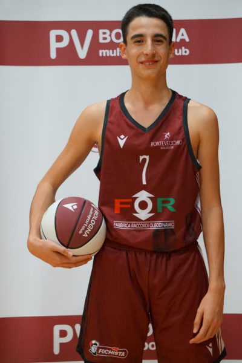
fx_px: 1180
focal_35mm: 117
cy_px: 182
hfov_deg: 11.7
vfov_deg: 17.5
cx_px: 121
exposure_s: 1/80
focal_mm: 78
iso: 3200
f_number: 5
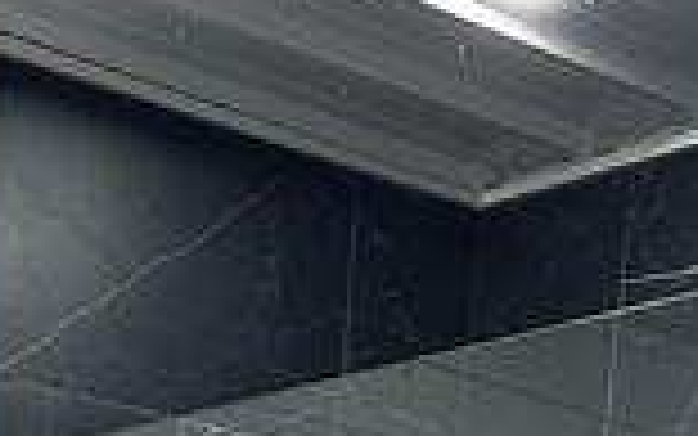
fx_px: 2398
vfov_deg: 8.2
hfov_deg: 16.3
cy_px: 1483
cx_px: 23
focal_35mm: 126
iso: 160
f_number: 1.78
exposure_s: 1/60
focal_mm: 6.86
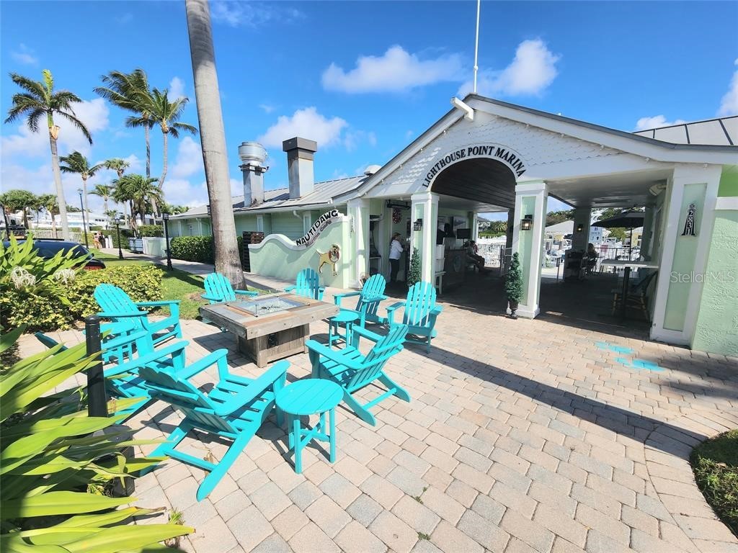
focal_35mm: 13
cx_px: 369
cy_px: 276
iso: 50
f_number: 2.2
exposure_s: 1/2500
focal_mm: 2.2
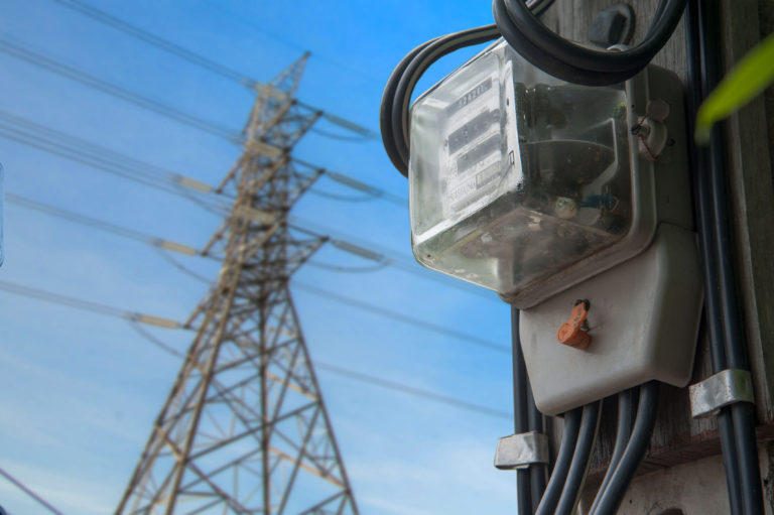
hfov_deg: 23.9
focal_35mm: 85
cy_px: 258
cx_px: 387
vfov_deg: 16.1
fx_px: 1826
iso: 200
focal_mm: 85
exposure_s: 1/250
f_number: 8
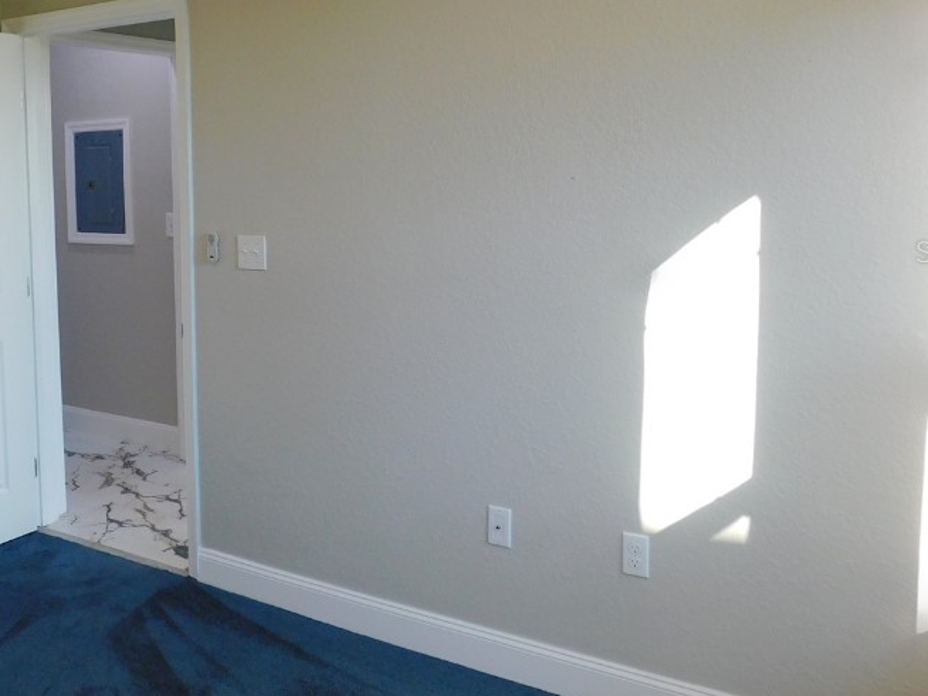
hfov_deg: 50.6
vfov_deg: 39.4
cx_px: 324
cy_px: 251
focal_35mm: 36
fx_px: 965
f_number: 3
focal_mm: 4
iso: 125
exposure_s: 1/60
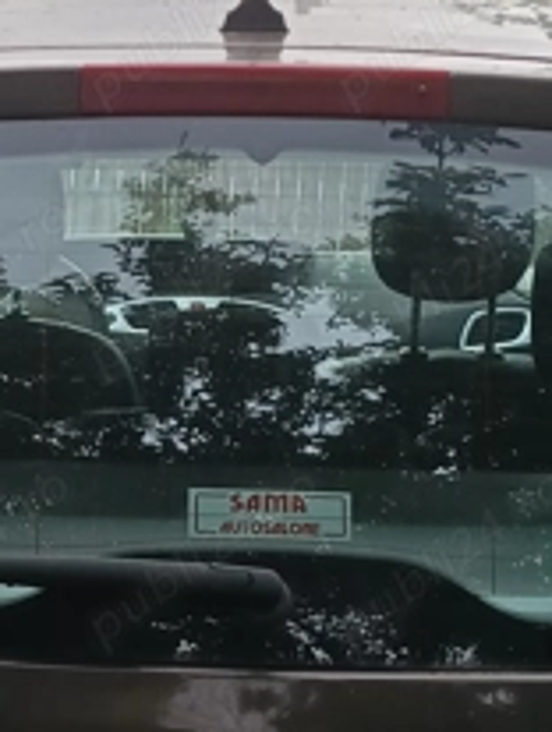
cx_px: 78
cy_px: 343
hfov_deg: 14.2
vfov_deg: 18.9
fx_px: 2204
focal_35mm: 104
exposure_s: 1/100
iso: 64
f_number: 1.8
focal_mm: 3.98
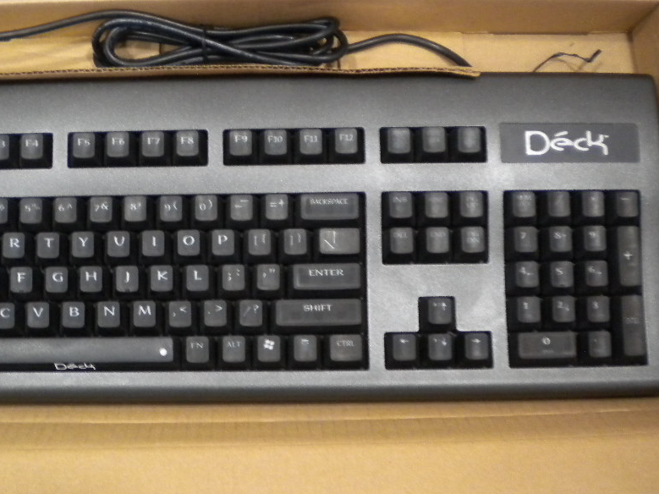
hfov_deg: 40.8
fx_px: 876
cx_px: 233
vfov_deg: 31.4
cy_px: 290
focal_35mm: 46
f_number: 3.1
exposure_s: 1/8.8
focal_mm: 6.3
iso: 418
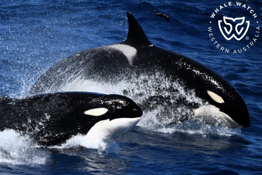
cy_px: 88
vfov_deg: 3.1
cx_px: 131
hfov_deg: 4.6
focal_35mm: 450
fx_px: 3274
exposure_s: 1/8000
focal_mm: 450
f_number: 6
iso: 1100
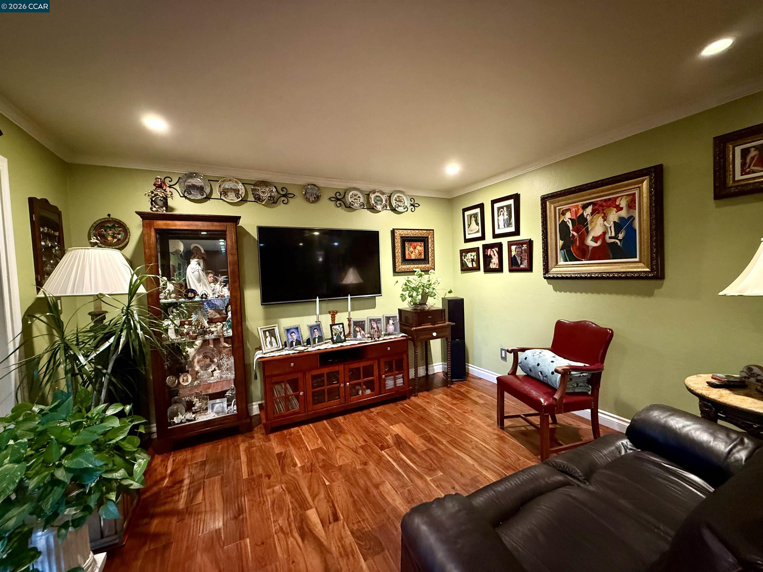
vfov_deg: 85.7
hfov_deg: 102.1
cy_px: 286
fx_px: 309
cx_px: 382
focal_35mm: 14
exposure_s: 1/60
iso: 800
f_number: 2.2
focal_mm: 2.22
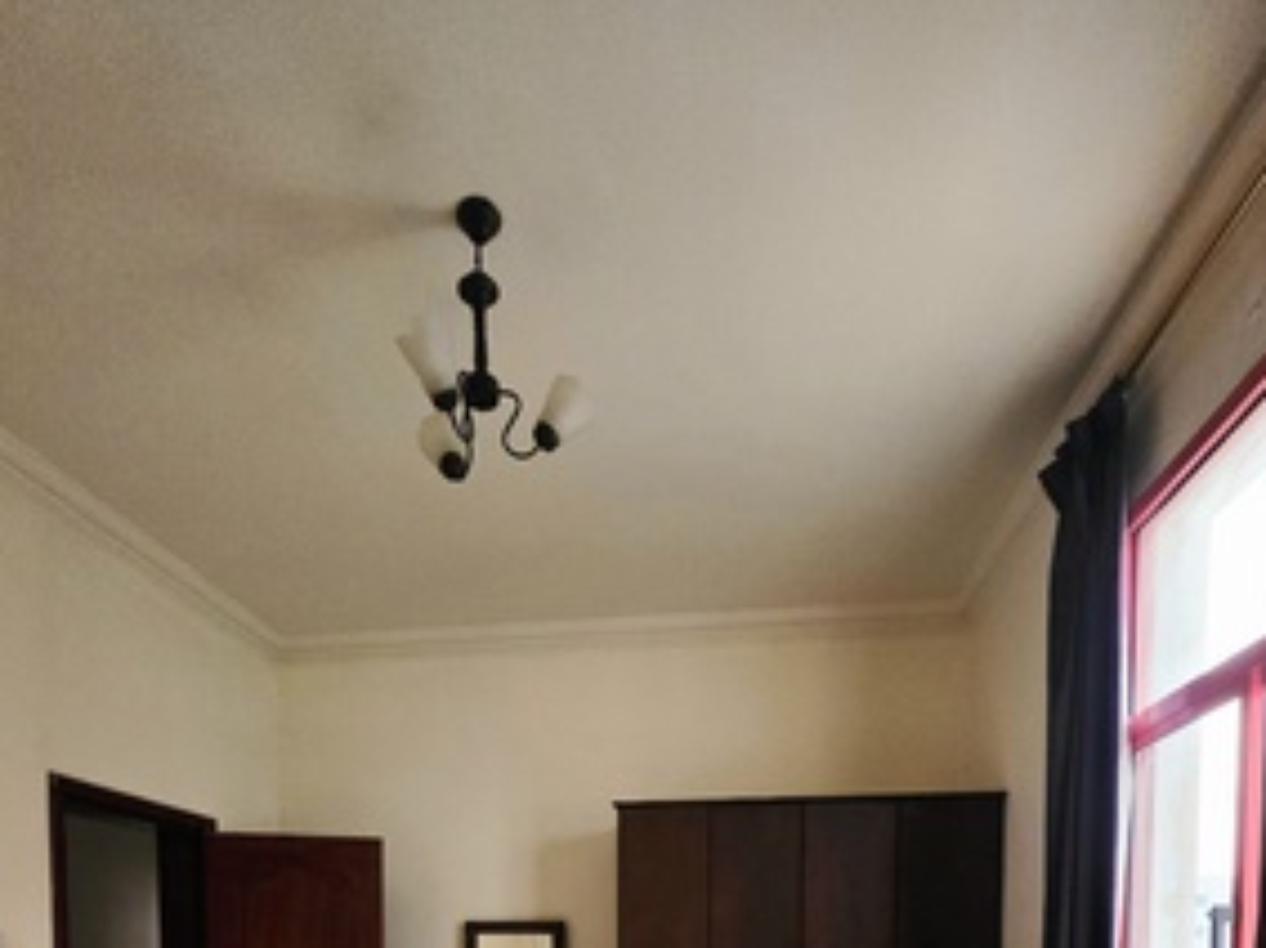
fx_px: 768
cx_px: 615
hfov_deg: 79.0
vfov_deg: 48.4
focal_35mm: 21
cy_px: 1004
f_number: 1.9
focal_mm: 2.2
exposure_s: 1/50.3
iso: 1000
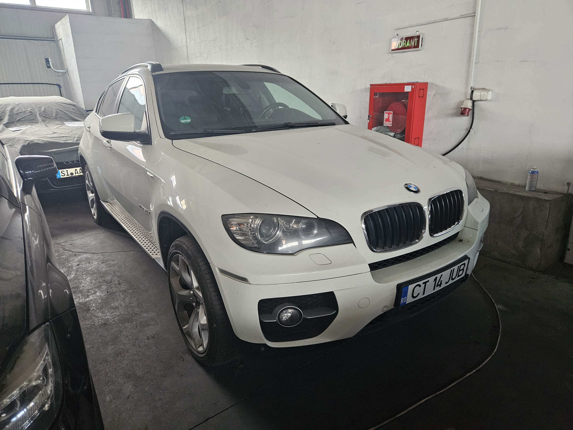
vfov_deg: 58.9
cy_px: 215
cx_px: 286
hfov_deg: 73.9
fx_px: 381
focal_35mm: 23
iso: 800
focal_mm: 5.4
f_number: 1.8
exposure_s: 1/100
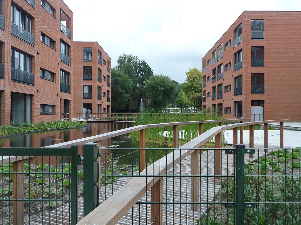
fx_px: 304
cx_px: 150
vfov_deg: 40.7
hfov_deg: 52.6
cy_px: 112
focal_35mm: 35
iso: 80
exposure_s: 1/125
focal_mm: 5.7
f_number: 3.5
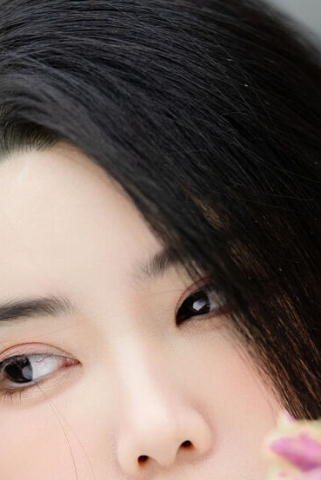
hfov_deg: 5.7
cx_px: 173
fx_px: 3234
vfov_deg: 8.4
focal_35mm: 242
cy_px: 638
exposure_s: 1/320
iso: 100
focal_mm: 85
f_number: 1.2
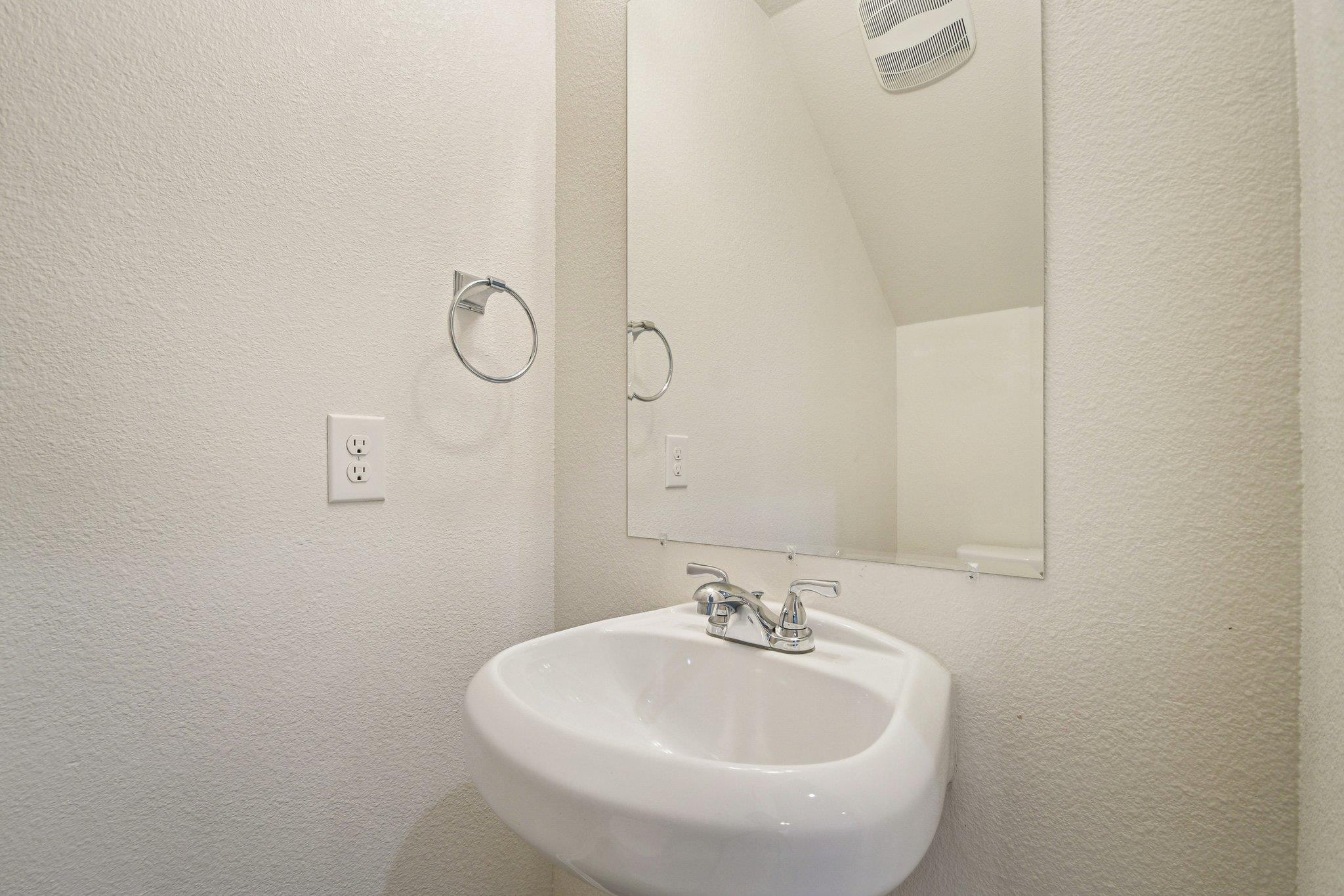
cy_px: 448
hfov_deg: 100.4
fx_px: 560
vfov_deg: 77.3
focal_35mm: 15
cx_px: 672
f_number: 8
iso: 400
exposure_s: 1/40
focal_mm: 10
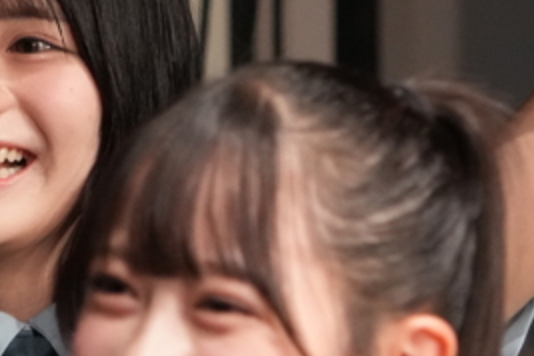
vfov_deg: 1.3
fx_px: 15796
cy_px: -184
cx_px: 122
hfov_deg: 1.9
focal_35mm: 1065
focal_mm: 237
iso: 4000
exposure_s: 1/250
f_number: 6.3
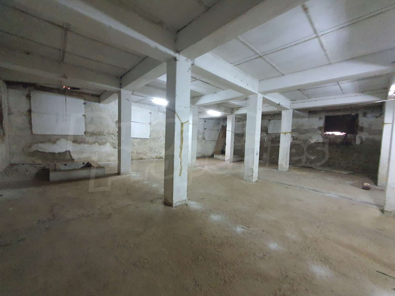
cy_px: 148
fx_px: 148
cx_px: 198
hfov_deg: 106.2
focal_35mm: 13
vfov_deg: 89.9
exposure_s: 1/25
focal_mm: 1.8
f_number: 2.2
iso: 640
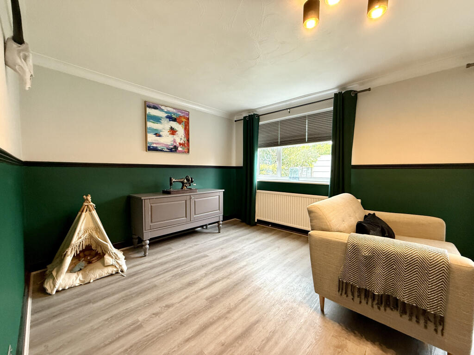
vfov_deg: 85.7
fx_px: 192
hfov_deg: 102.1
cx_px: 237
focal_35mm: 14
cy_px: 178
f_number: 2.2
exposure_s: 1/50
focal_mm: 2.22
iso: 320
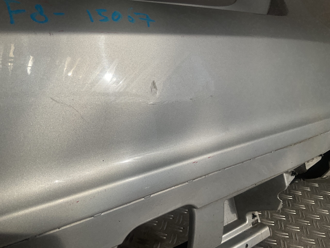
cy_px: 124
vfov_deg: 48.2
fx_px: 276
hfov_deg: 61.7
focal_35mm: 29
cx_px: 165
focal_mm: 3
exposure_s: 1/5814
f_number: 1.8
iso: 16
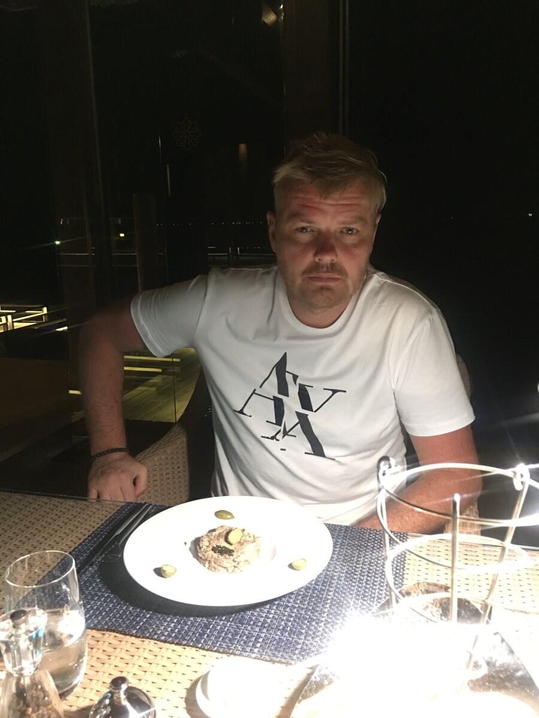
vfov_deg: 61.7
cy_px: 359
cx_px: 270
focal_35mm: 29
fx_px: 602
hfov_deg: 48.2
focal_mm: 4.15
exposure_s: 1/4
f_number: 2.2
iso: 125
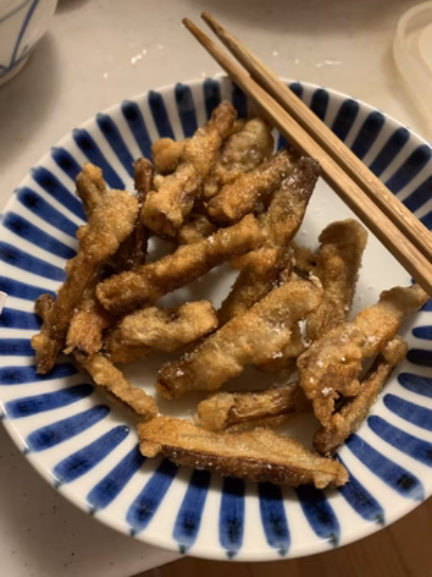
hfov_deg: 53.1
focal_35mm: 26
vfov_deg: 67.3
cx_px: 216
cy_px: 288
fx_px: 433
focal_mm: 4.25
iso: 320
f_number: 1.8
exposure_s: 1/30
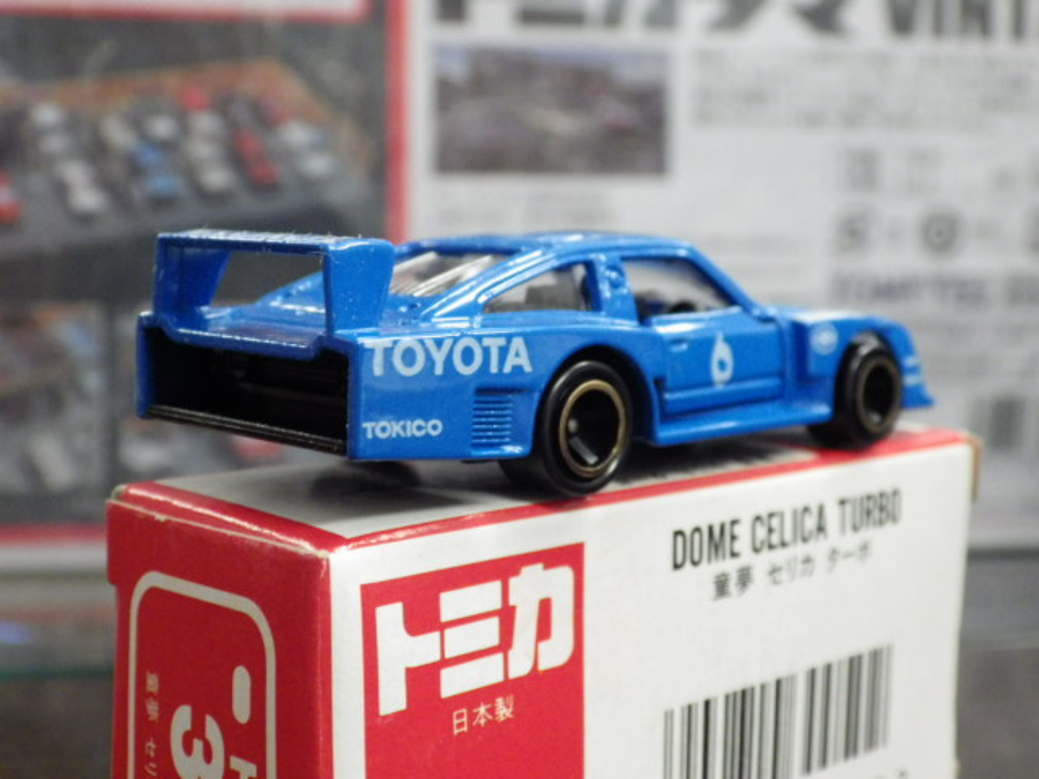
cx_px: 520
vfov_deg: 24.8
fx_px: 1771
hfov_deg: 32.7
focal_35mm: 59
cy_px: 390
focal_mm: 10.7
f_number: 4
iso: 800
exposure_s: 1/25
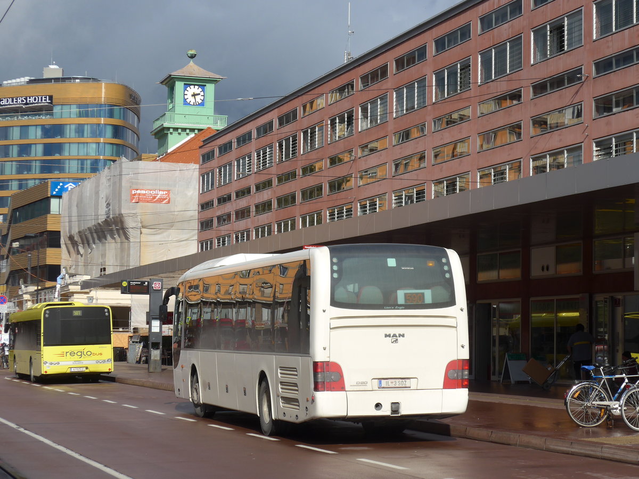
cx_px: 320
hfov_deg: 22.8
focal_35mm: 86
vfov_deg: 17.2
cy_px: 240
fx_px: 1588
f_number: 4.5
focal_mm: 17
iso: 80
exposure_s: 1/800
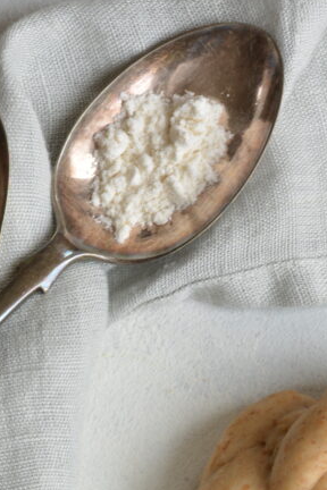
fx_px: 5084
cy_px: 566
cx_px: 236
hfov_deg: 3.7
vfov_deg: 5.5
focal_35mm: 373
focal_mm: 105
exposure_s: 1/25
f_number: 11
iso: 200
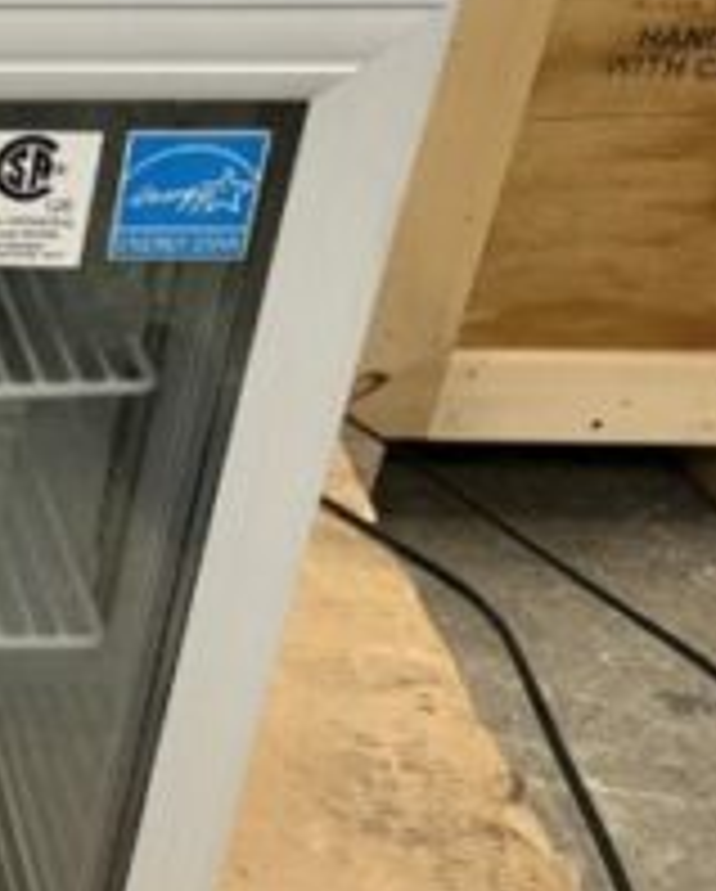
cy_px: 376
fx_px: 1691
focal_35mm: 64
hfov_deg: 20.2
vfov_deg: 29.5
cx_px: -392
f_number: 1.6
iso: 200
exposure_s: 1/60
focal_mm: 5.1
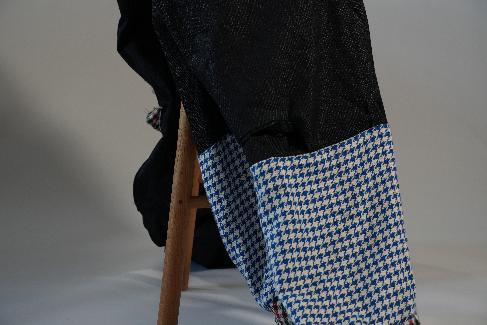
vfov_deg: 18.5
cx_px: 244
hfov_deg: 27.5
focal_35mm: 74
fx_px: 994
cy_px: 162
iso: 500
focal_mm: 49
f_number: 6.3
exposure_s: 1/30
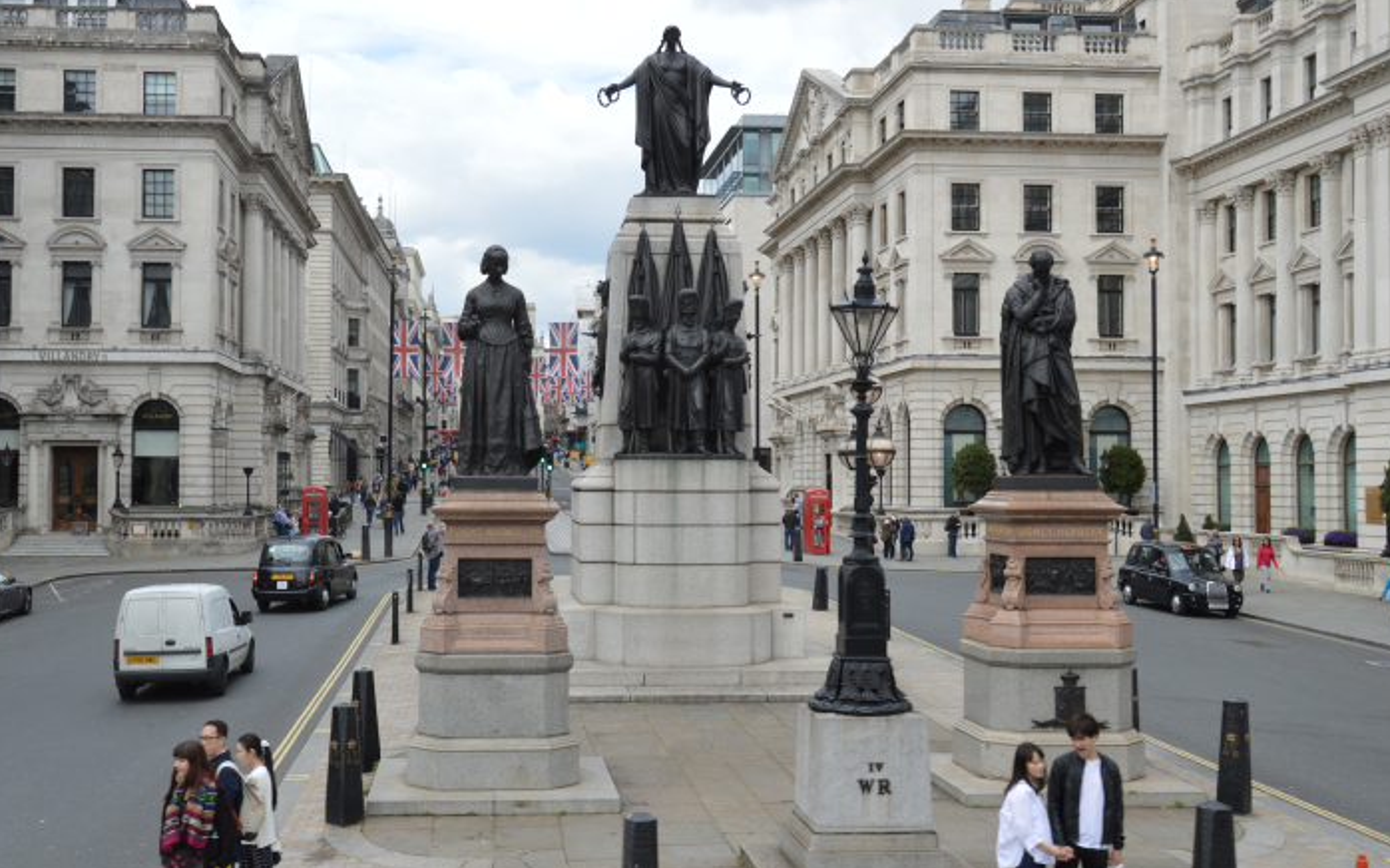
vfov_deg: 30.5
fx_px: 1591
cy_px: 422
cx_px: 617
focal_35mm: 42
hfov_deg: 47.1
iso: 100
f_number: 7.1
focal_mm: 24
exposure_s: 1/200
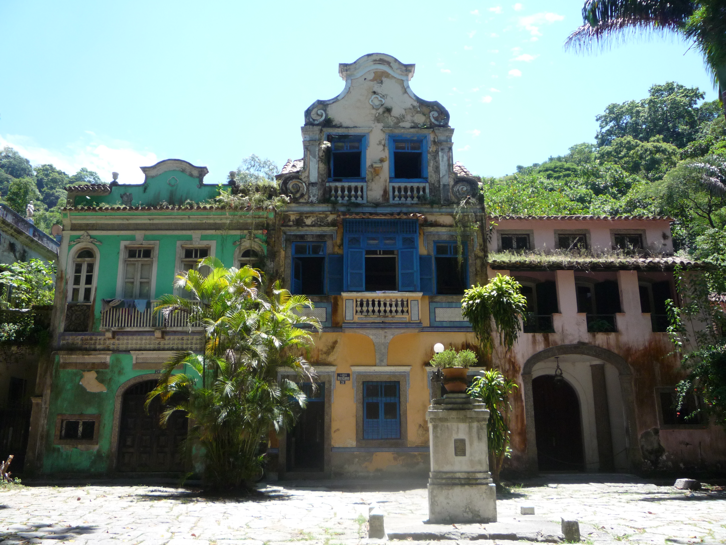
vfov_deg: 46.8
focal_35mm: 30
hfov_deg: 60.0
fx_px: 629
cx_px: 363
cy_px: 272
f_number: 3.3
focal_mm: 5.2
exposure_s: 1/500
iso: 160
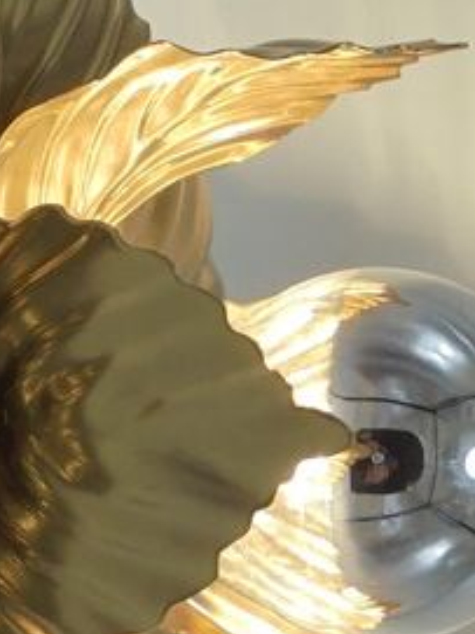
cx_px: -46
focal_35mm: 143
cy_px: 414
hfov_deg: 10.2
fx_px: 2618
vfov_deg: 13.8
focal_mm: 7.8
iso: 100
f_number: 4.5
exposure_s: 1/250
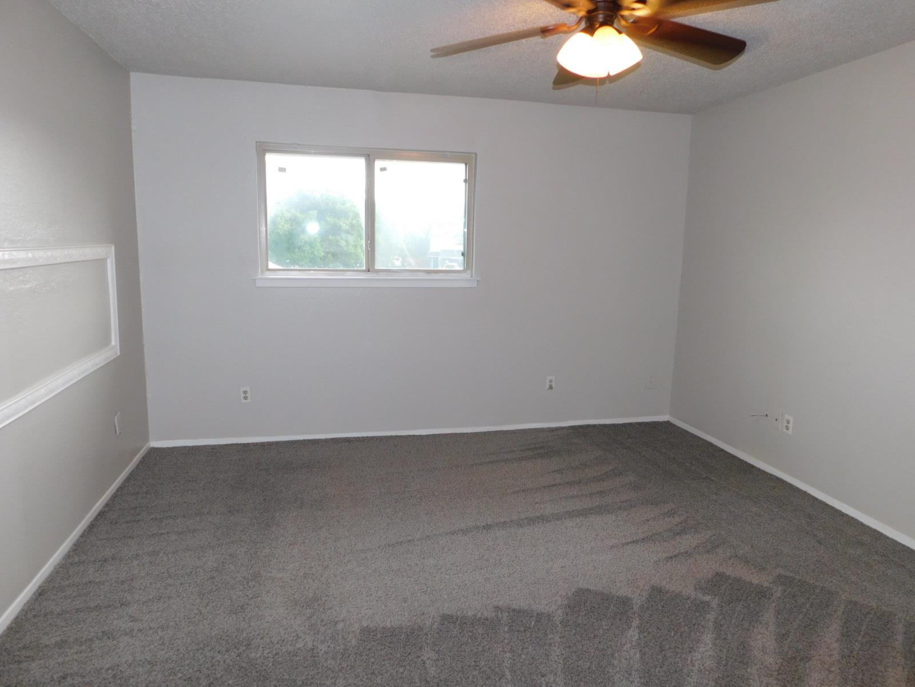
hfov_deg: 73.9
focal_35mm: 23
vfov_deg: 58.9
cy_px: 344
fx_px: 608
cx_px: 458
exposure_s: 1/30
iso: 200
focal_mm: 4
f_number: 3
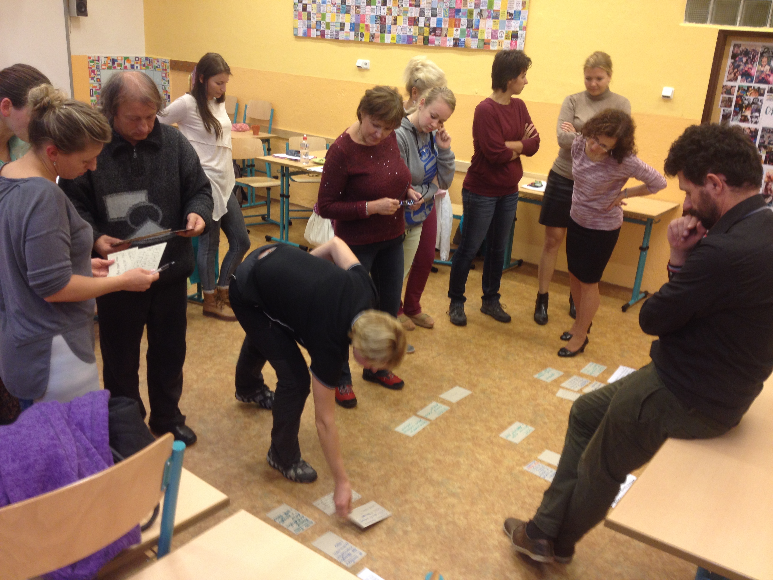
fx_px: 782
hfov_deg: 52.6
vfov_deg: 40.7
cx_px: 386
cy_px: 290
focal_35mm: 35
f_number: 2.4
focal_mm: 4.28
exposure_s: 1/20
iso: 64
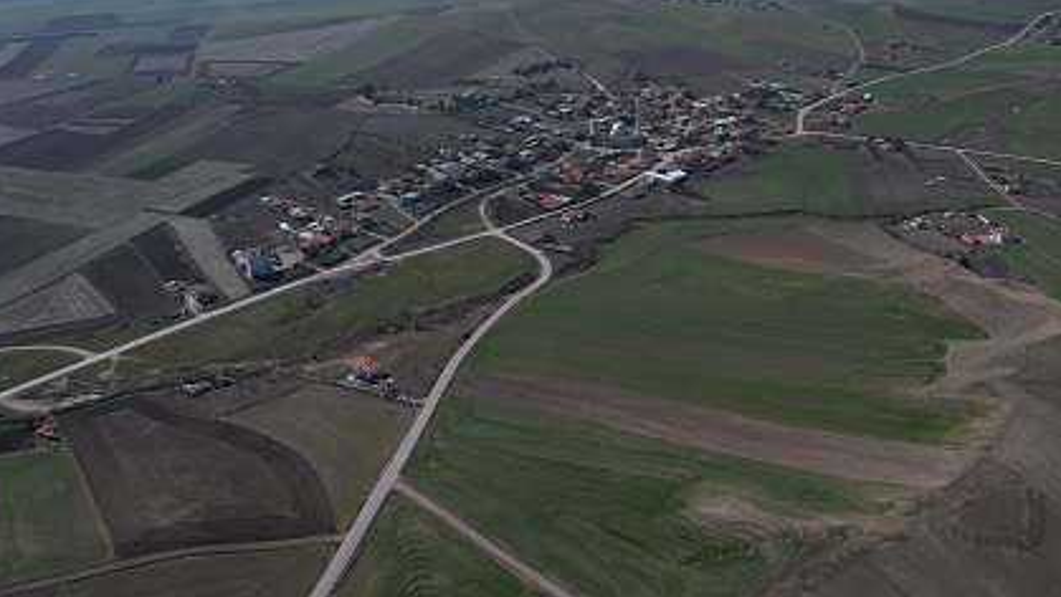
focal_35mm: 33
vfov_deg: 35.6
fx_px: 929
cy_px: 255
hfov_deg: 59.4
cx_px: 570
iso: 120
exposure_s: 1/5000
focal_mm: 8.38
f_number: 2.8
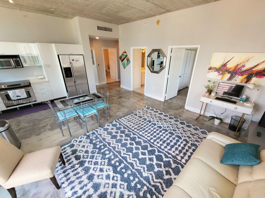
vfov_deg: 85.6
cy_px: 102
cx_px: 136
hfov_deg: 102.0
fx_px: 107
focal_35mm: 14
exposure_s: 1/60.2
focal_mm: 1.74
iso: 40
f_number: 2.2
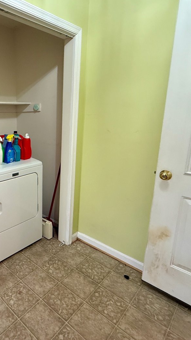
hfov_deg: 45.8
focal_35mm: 22
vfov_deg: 81.1
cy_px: 157
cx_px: 13
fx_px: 198
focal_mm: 2.22
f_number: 2.2
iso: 250
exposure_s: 1/60
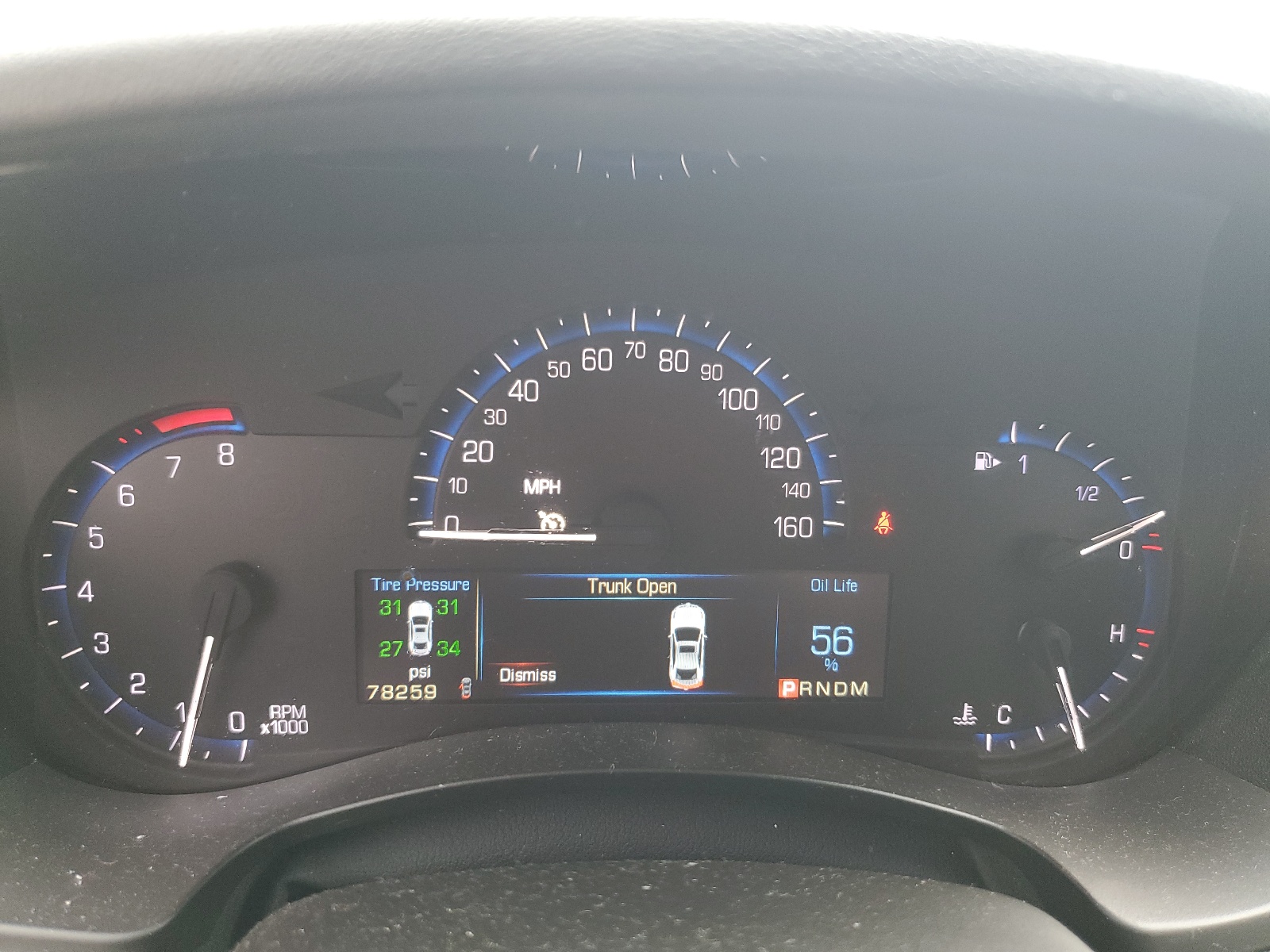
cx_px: 635
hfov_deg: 67.3
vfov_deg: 53.1
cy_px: 476
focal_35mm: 26
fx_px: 954
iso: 101
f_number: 1.5
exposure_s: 1/50
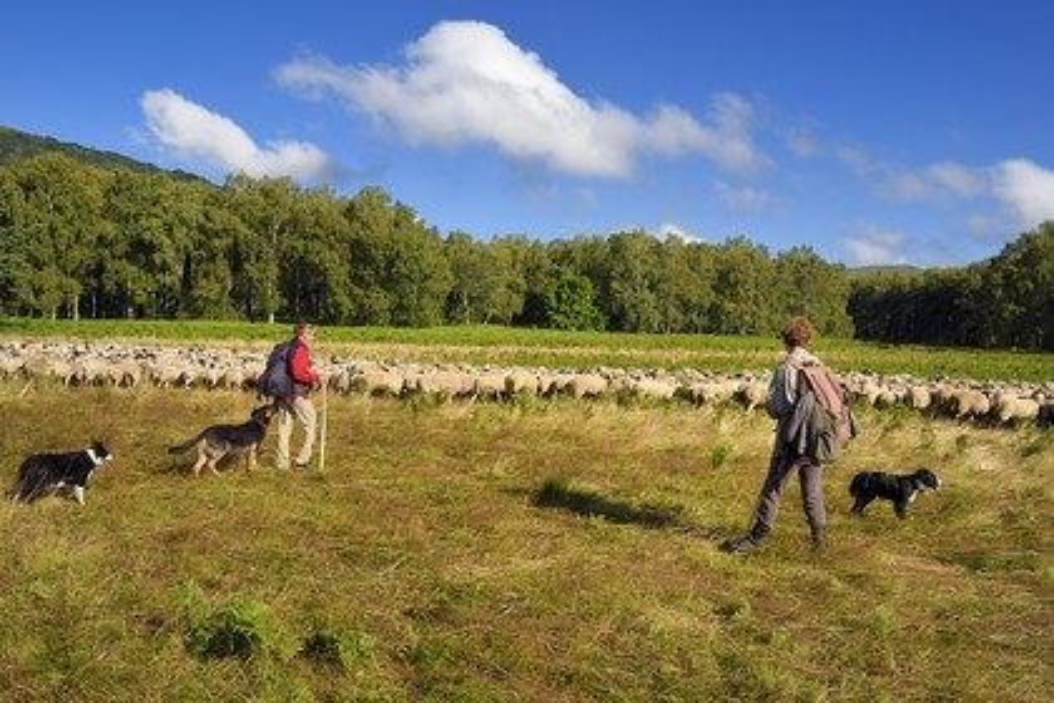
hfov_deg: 61.9
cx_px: 527
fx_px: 878
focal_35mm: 30
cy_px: 352
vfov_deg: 43.6
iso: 400
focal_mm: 30
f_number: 13
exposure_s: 1/500
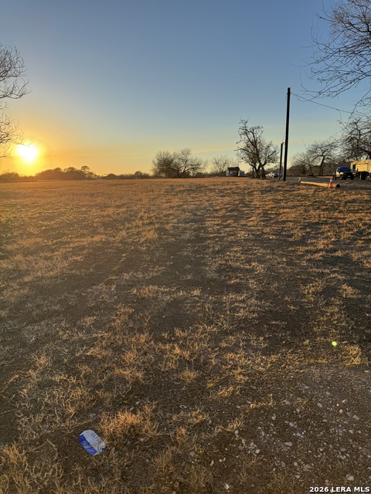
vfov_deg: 71.6
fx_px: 343
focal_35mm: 24
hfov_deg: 56.8
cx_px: 186
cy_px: 247
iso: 80
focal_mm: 6.76
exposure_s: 1/2415
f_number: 1.78
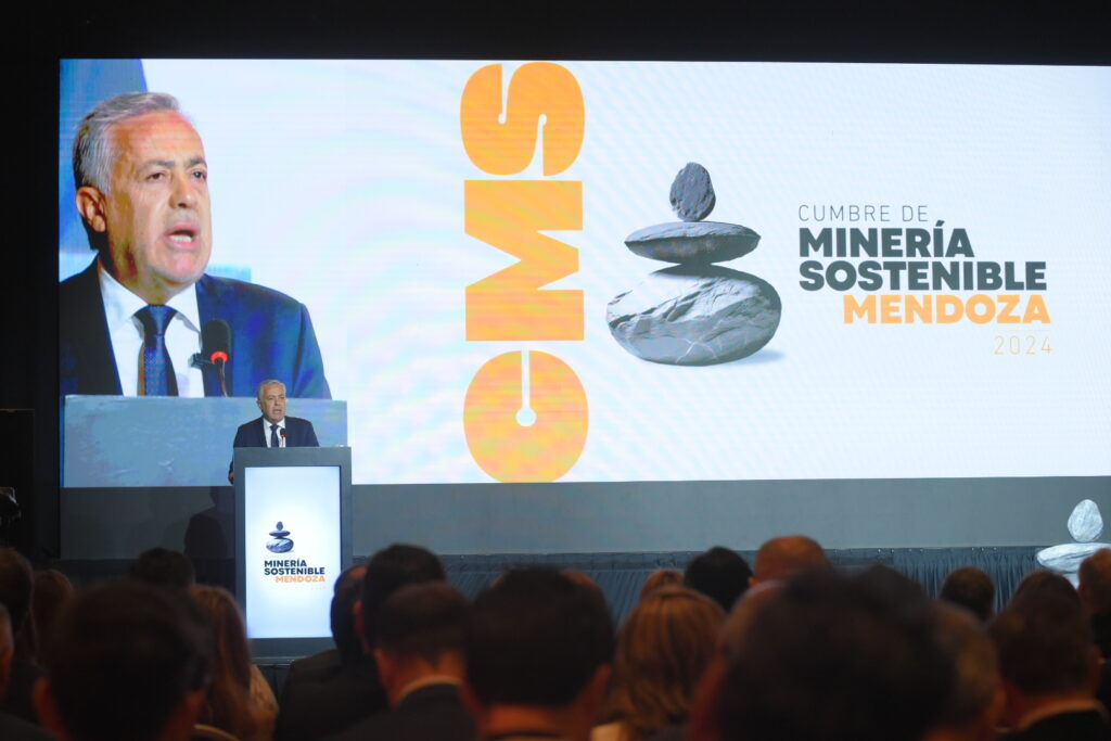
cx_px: 556
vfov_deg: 15.2
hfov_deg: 22.6
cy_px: 370
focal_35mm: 90
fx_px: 2778
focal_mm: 90
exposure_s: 1/125
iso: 3200
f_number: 4
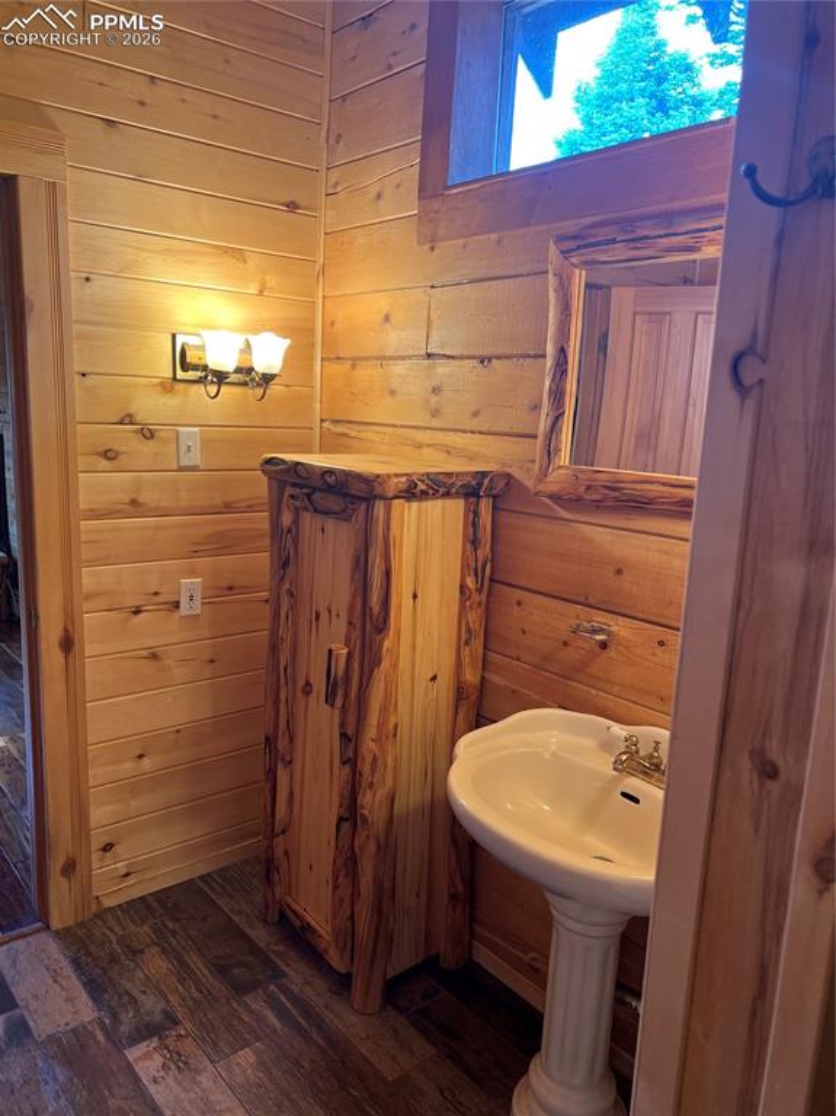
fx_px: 838
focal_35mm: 26
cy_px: 558
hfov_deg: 53.0
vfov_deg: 67.3
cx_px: 418
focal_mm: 5.7
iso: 64
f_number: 1.5
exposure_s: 1/60
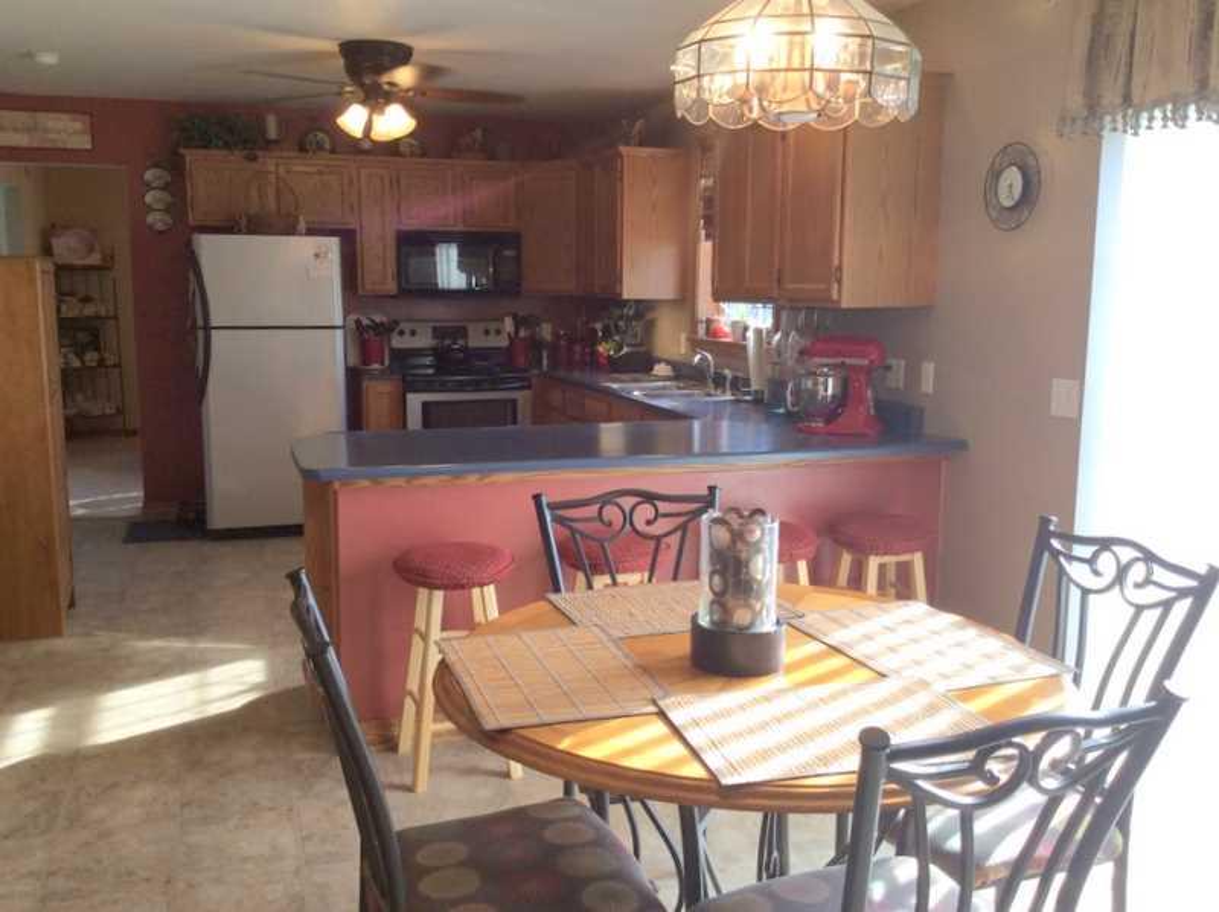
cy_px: 456
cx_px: 610
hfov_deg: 56.9
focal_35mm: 32
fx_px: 1126
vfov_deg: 44.1
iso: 40
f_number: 2.4
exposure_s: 1/60
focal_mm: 3.3
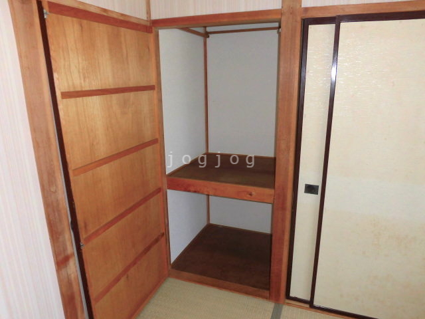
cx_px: 212
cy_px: 160
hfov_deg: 71.6
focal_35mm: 24
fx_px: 295
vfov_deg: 56.8
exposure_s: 1/30
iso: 100
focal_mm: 4.3
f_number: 3.1
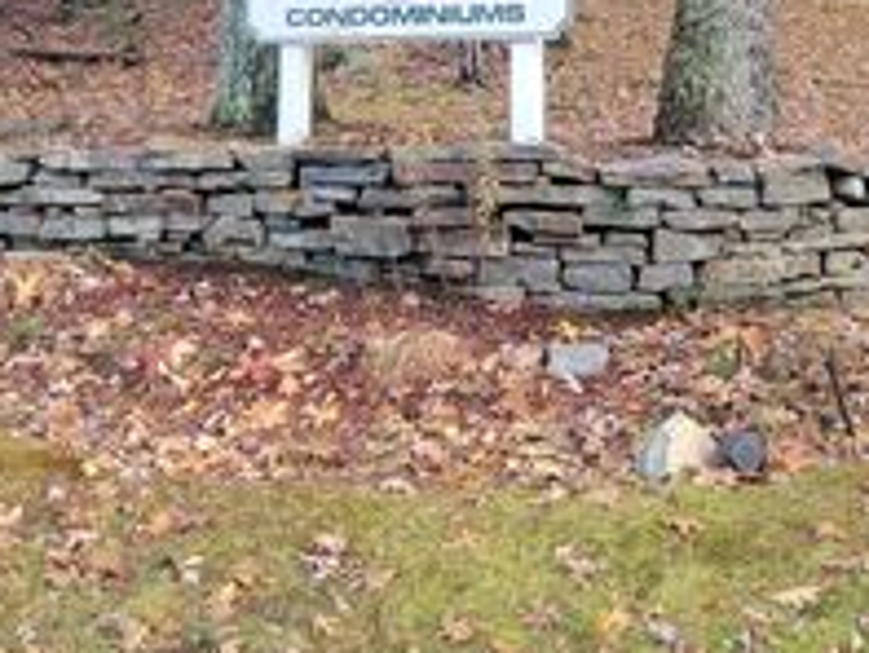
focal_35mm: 66
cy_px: -42
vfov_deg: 21.3
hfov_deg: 29.4
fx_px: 1658
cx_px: 441
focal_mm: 5.4
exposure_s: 1/120
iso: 160
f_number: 1.8
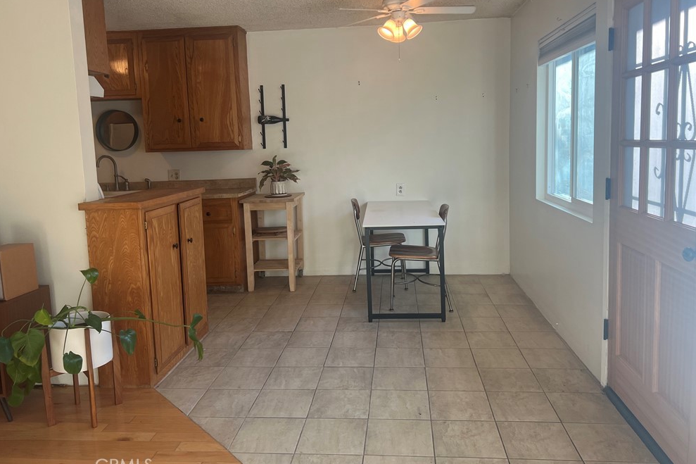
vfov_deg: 46.3
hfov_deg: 65.5
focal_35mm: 28
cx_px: 346
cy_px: 205
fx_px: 541
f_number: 1.5
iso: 50
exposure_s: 1/120
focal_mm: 5.7
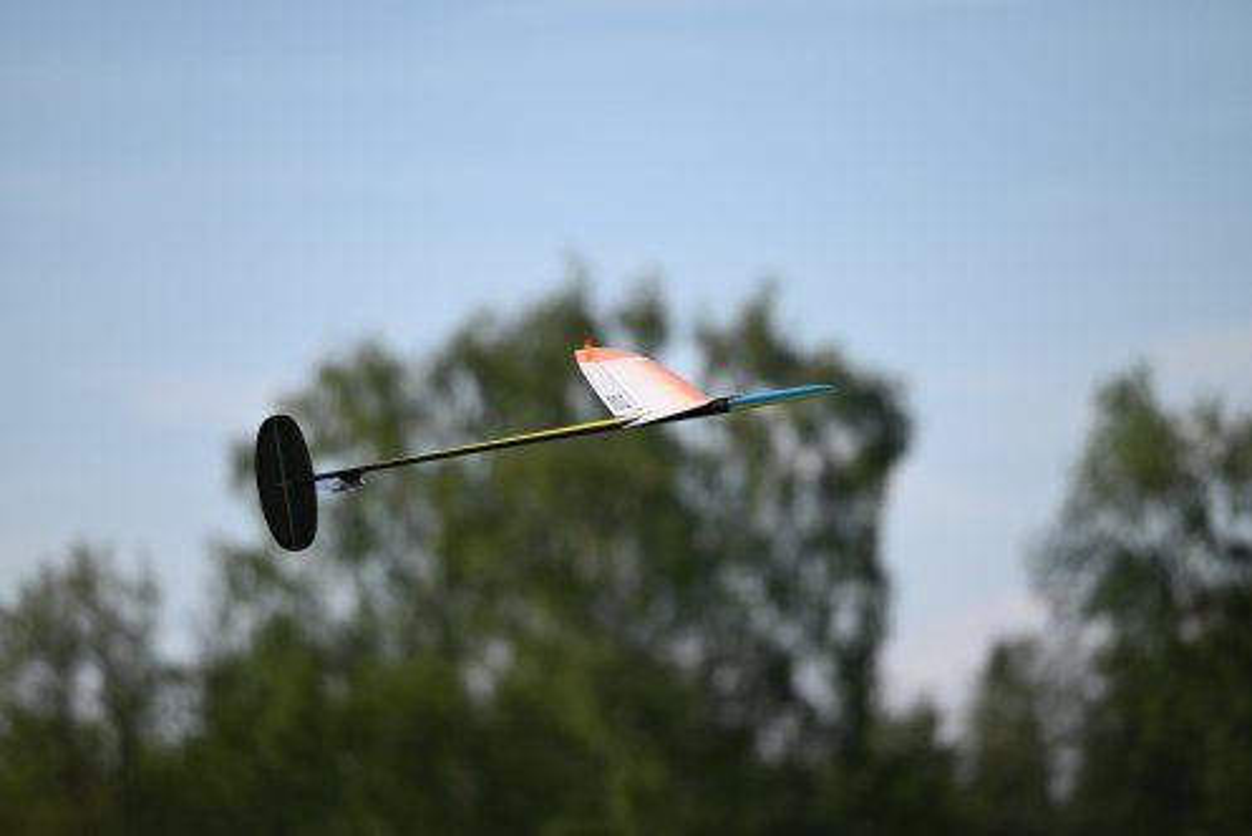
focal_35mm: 340
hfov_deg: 6.1
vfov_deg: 4.0
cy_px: 418
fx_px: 11831
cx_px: 626
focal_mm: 340
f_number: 6.3
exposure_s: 1/1600
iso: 320
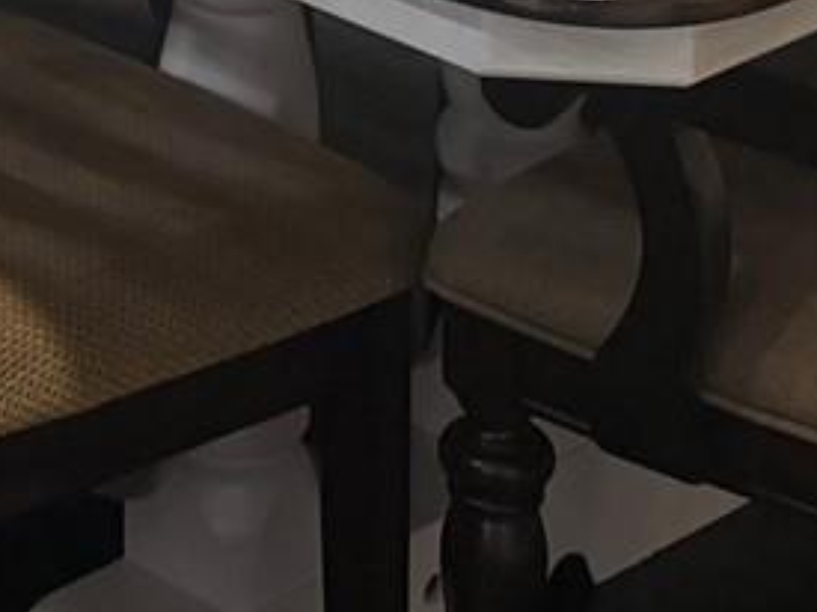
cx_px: -255
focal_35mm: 179
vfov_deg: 7.2
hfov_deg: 10.8
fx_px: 4223
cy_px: -1313
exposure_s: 1/60
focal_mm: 6.76
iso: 160
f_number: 1.78
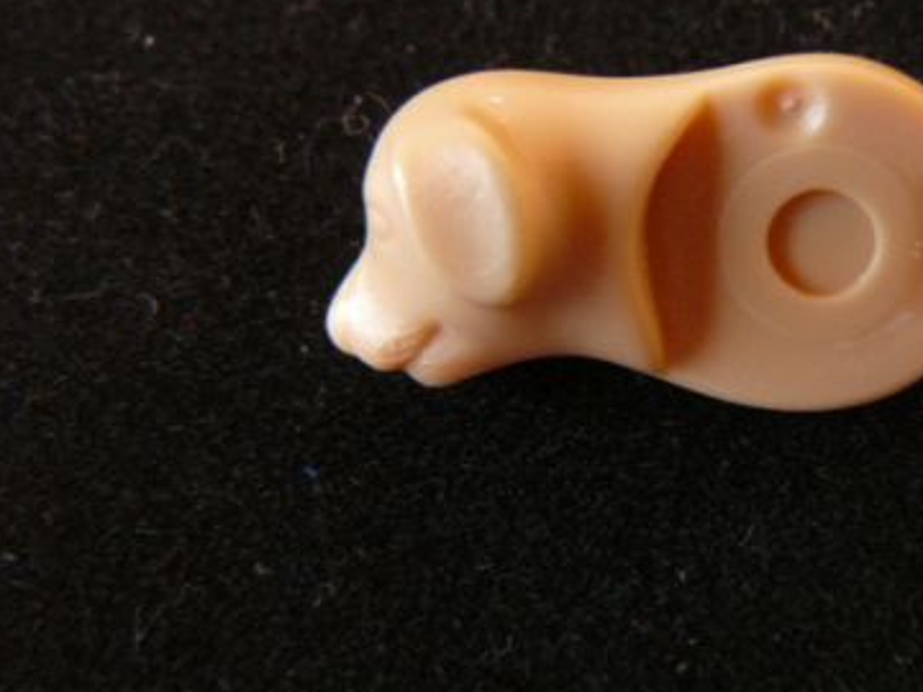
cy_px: 296
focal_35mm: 55
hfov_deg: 34.4
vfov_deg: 26.5
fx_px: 1467
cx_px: 656
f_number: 4
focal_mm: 6
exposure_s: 1/30
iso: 125
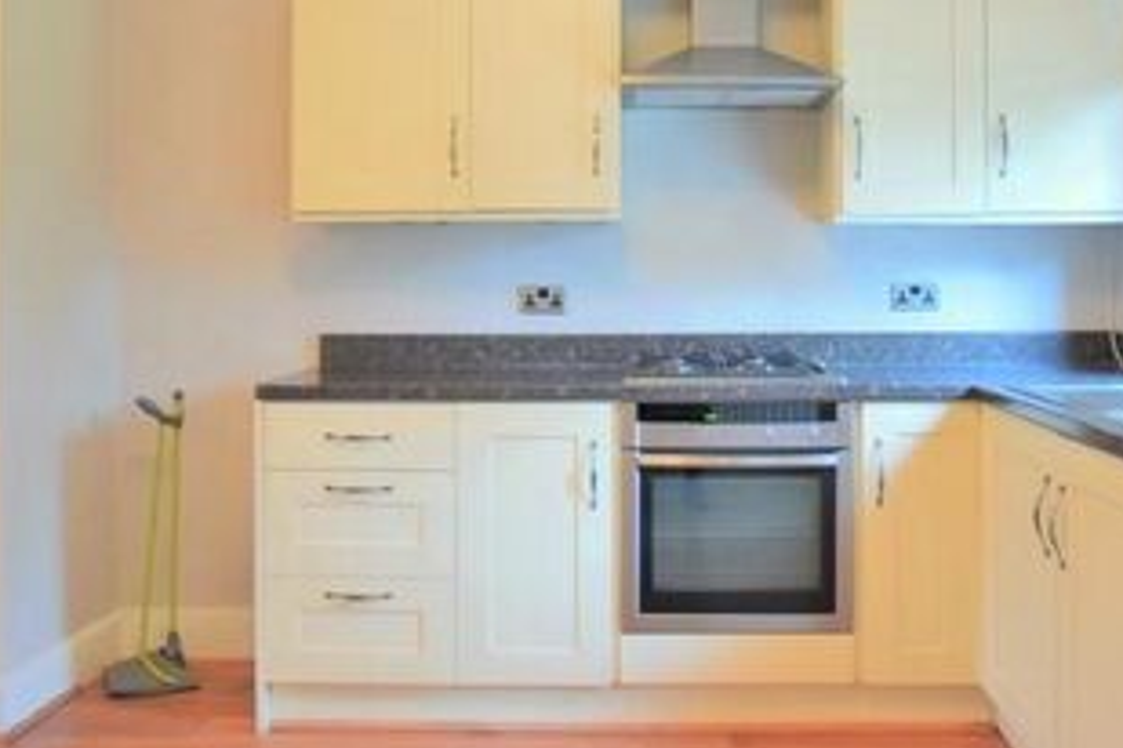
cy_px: 260
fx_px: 1061
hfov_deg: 55.7
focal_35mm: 34
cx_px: 614
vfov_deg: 38.5
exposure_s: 1/60
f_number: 3.5
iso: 1600
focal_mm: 10
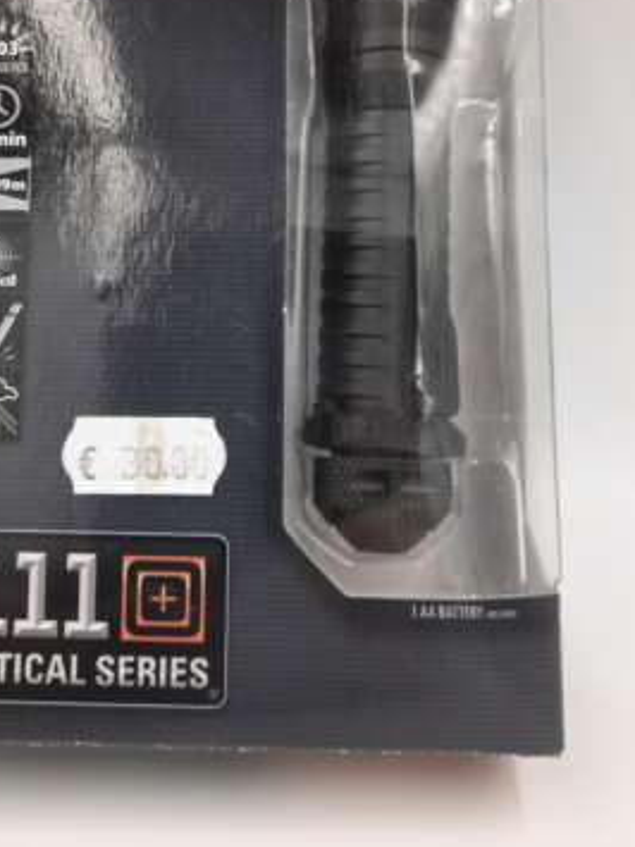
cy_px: 273
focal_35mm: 34
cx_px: 241
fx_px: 832
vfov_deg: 52.8
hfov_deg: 41.5
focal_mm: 4.6
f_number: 2
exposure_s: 1/100
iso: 50
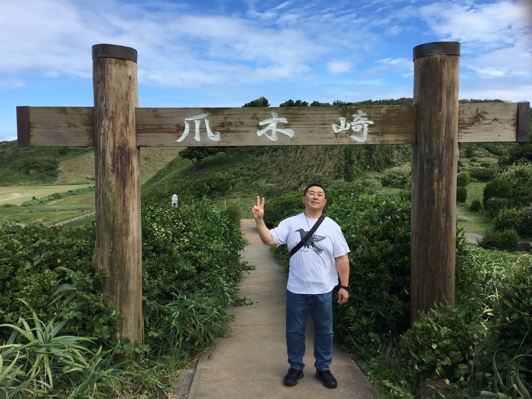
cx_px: 266
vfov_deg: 48.2
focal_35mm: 29
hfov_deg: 61.7
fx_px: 446
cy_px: 200
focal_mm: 4.15
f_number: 2.2
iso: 25
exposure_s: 1/1972
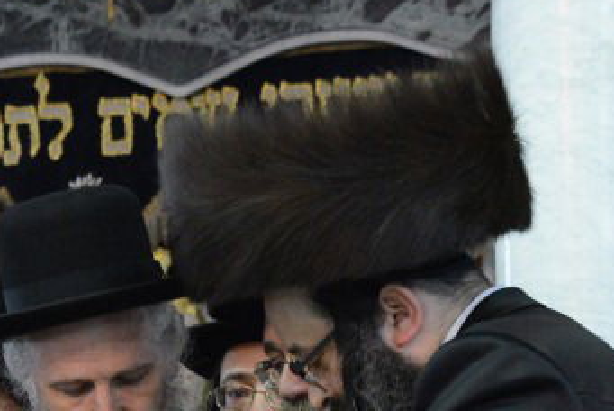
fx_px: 4353
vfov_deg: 5.4
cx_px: 137
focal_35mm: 255
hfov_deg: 8.1
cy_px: 421
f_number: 5
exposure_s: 1/80
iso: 5000
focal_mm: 85
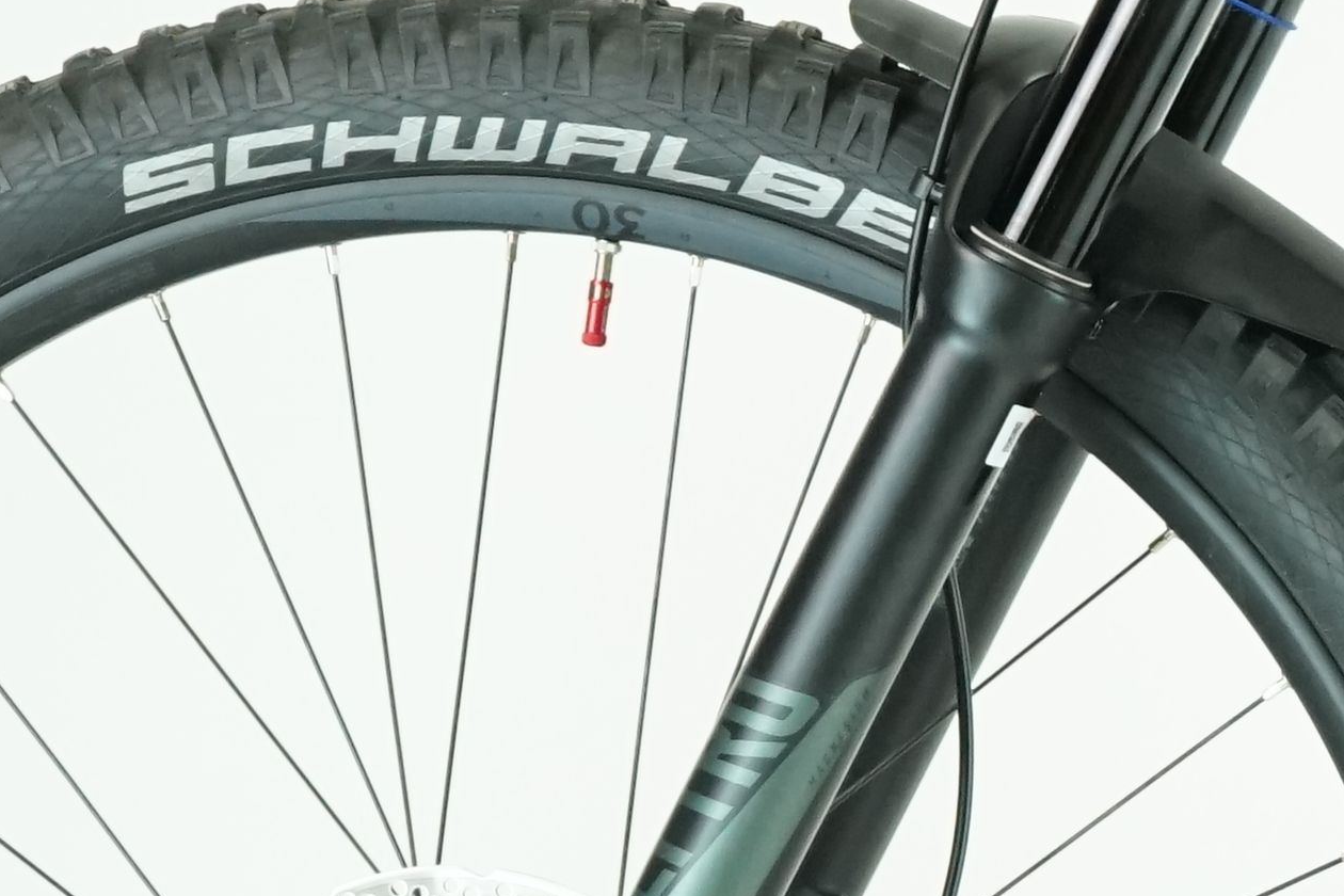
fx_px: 9781
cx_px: 2497
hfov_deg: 7.6
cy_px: 441
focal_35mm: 262
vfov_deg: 5.2
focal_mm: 55
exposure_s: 1/200
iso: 2000
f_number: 5
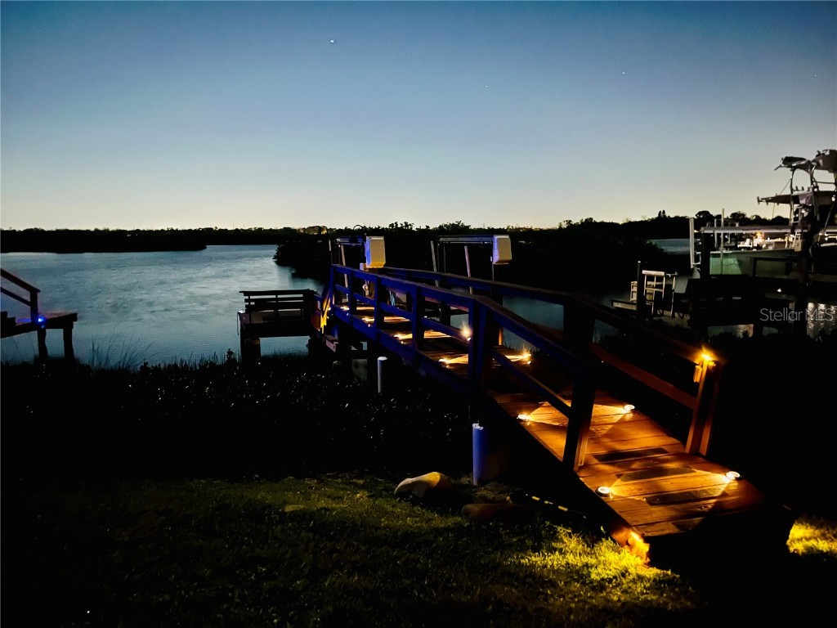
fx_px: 629
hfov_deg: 67.3
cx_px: 418
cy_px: 314
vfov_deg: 53.1
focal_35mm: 26
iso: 2500
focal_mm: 5.1
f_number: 1.6
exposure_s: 1/2
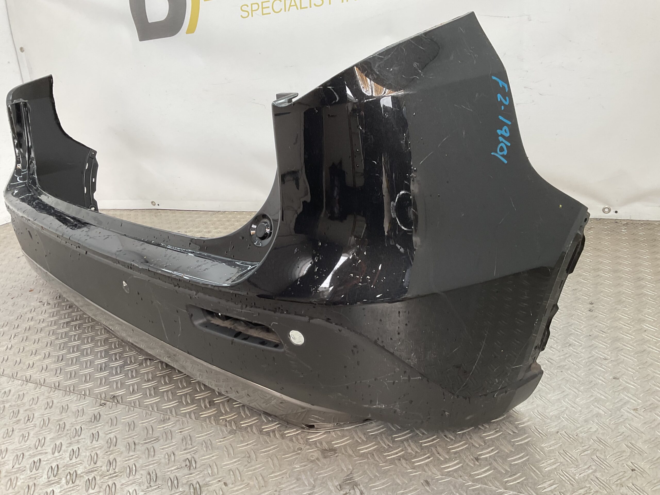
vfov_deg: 48.2
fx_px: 553
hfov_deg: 61.7
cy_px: 248
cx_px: 330
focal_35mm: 29
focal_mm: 3
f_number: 1.8
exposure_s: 1/120
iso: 25
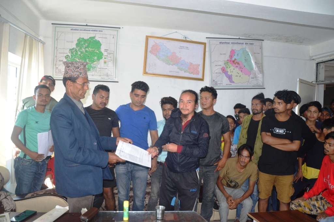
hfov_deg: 33.4
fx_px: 556
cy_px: 111
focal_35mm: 60
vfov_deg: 22.6
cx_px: 167
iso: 1400
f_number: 4.5
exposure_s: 1/60
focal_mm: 40
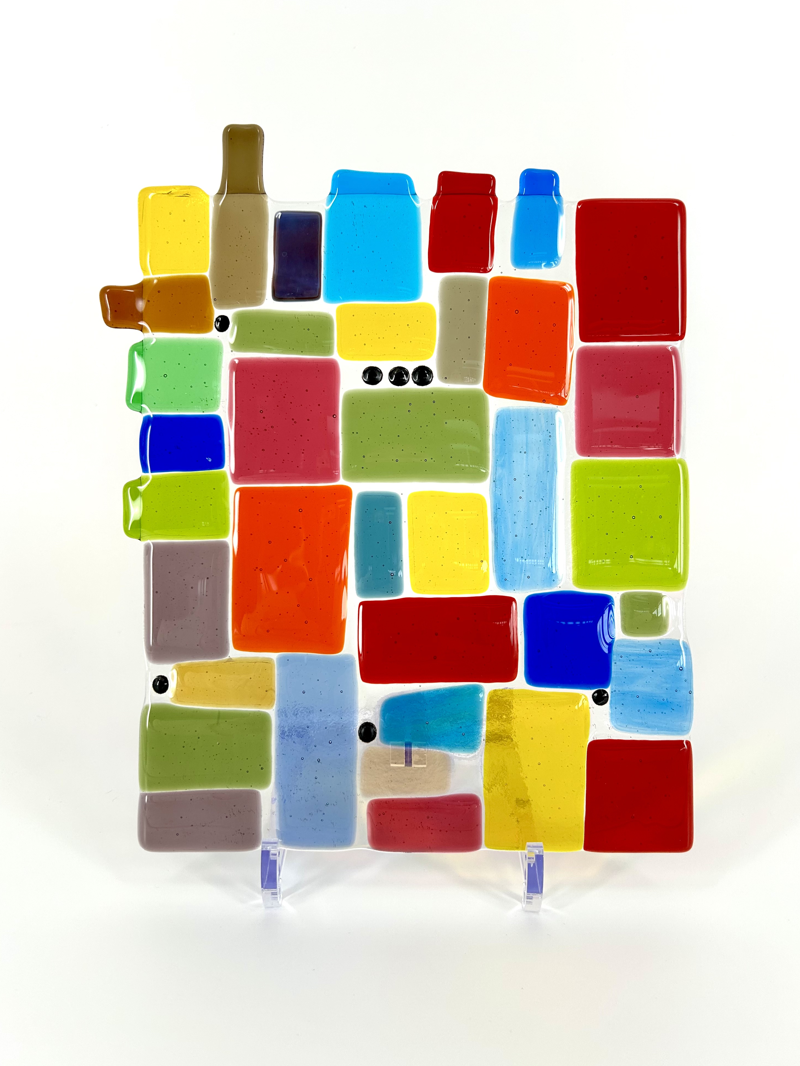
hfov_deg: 51.4
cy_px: 515
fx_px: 832
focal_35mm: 27
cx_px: 395
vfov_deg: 65.3
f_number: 1.5
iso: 40
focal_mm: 5.7
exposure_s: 1/261
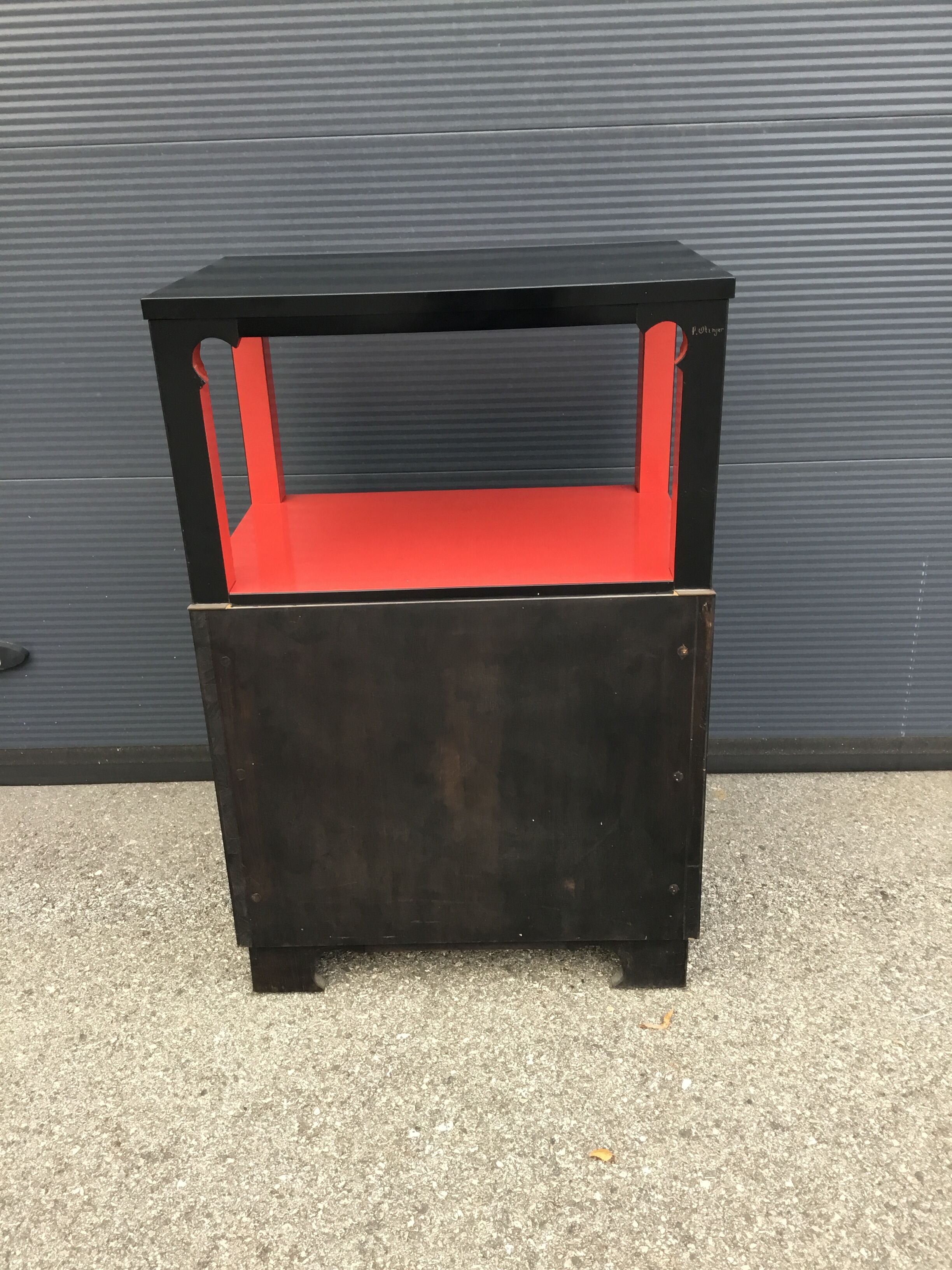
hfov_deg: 45.4
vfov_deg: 58.4
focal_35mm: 31
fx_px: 1137
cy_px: 635
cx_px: 476
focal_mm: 3.3
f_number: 2.4
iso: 25
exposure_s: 1/33
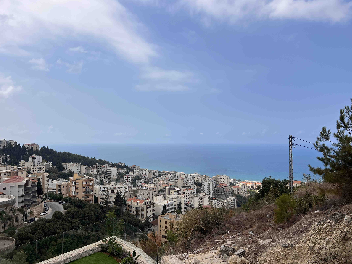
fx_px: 275
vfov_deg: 51.4
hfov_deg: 65.3
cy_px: 132
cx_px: 171
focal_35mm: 27
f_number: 1.5
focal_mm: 5.7
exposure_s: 1/6579
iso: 50
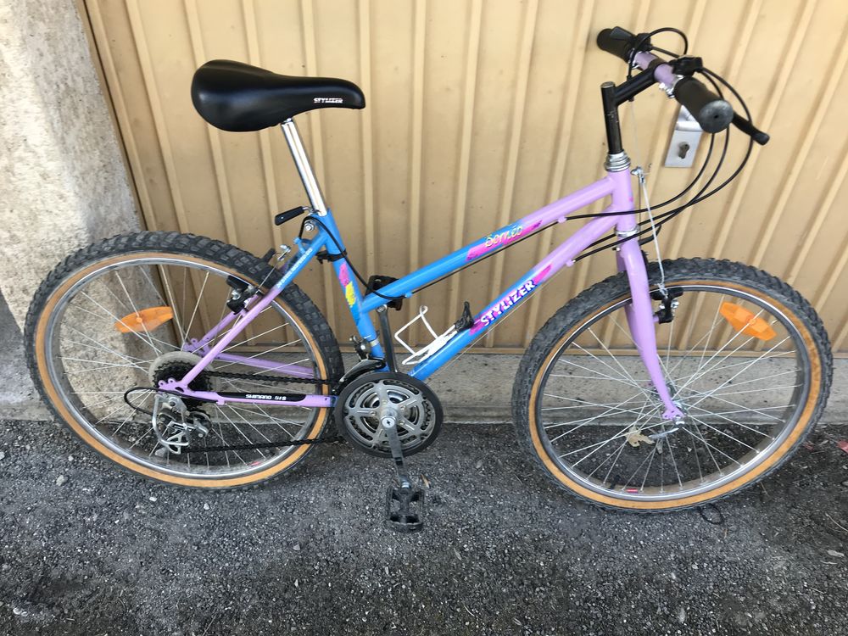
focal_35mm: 28
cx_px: 424
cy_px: 318
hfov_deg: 63.4
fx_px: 686
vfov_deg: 49.7
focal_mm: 3.99
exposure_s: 1/100
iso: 25
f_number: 1.8
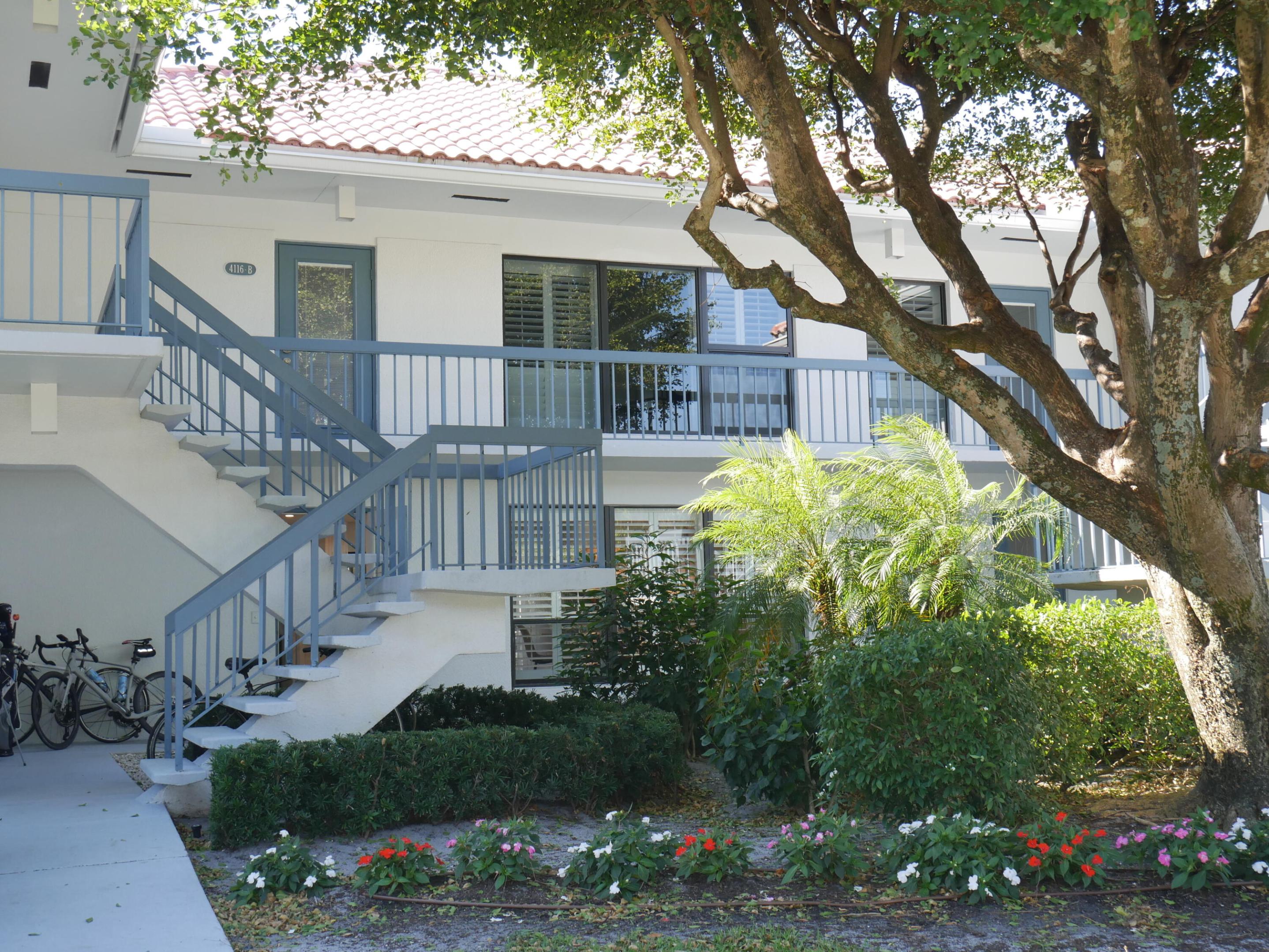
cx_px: 634
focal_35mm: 44
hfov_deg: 42.9
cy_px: 476
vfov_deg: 32.9
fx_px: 1614
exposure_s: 1/160
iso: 400
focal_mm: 22
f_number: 5.6
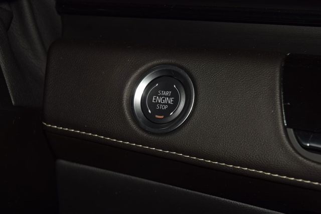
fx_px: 936
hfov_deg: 19.5
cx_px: 160
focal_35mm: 105
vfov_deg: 13.0
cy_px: 107
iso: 100
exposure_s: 1/125
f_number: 8
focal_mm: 70
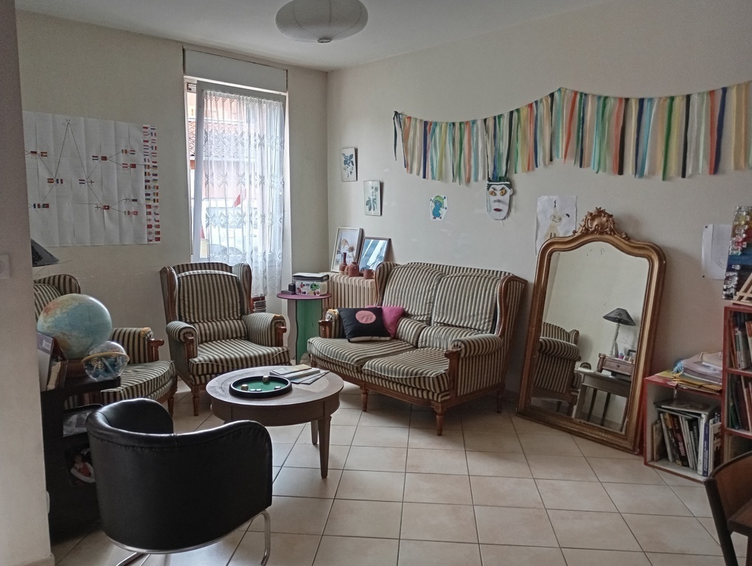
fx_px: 609
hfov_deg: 63.4
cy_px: 283
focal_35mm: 28
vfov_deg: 49.9
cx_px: 376
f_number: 1.8
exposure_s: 1/33.3
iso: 700
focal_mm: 4.27
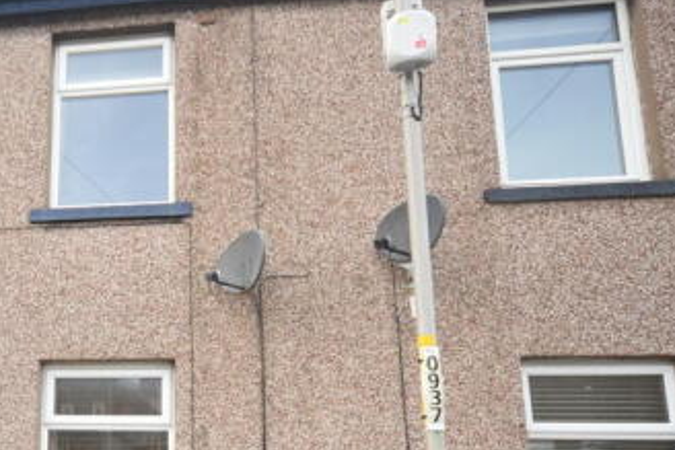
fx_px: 647
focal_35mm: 34
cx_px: 79
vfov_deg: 37.1
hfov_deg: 49.6
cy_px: 359
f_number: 6.3
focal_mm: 11.5
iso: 400
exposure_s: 1/160
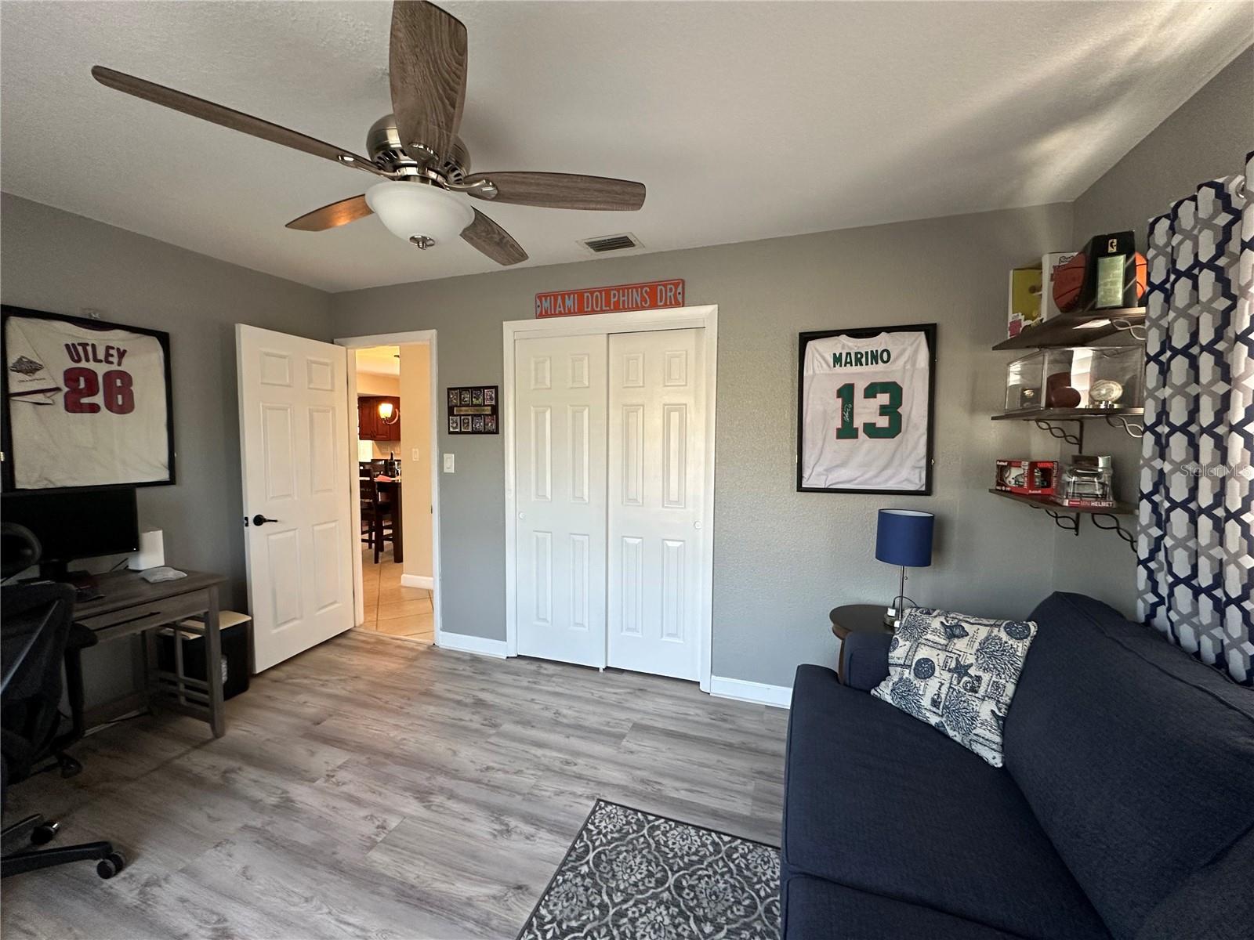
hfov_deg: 102.1
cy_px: 470
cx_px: 627
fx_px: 507
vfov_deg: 85.7
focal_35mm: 14
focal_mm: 2.22
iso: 200
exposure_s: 1/60
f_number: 2.2
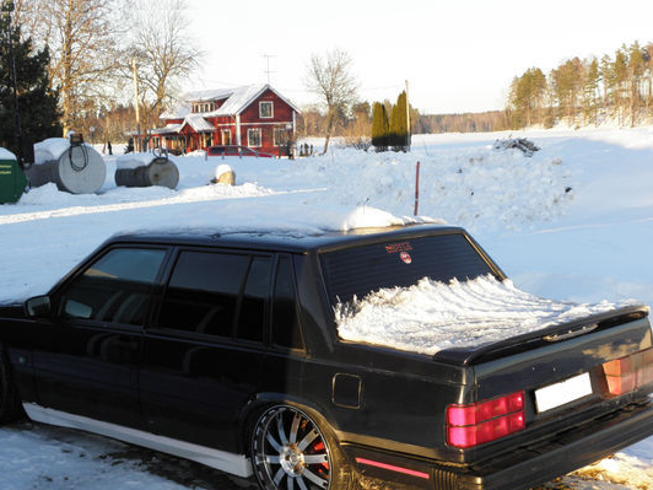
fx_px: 1113
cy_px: 294
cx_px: 297
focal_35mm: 59
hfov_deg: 32.7
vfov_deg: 24.8
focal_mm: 8.87
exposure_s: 1/125
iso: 64
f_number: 4
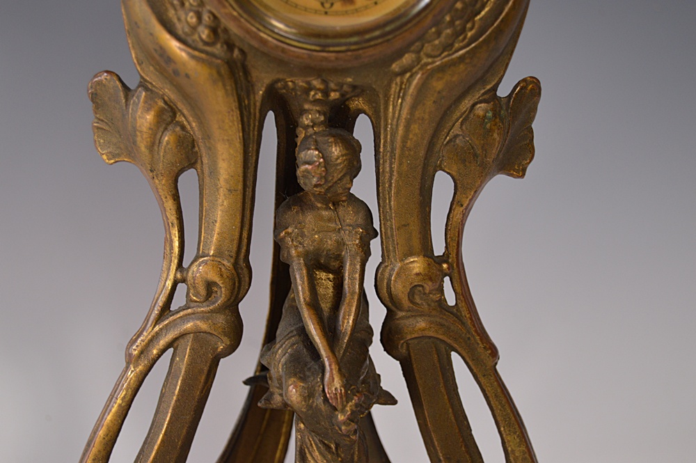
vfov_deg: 16.5
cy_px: 232
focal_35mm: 82
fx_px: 1594
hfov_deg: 24.6
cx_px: 348
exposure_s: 1/60
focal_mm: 55
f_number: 5.6
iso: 500
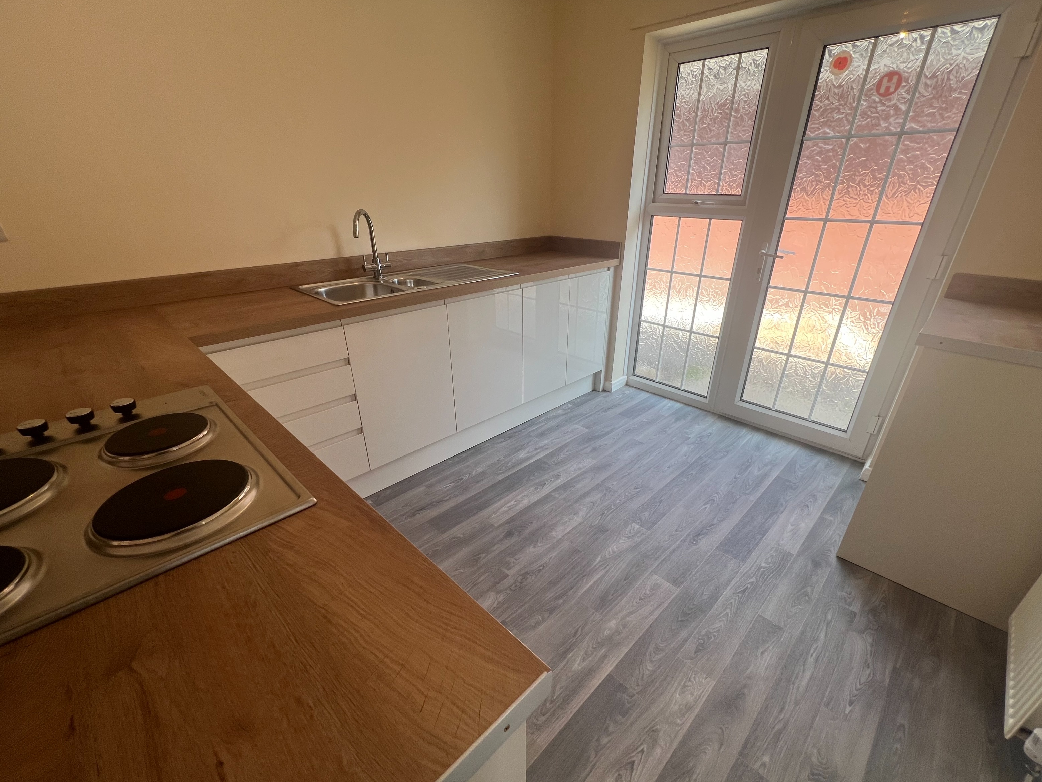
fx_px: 421
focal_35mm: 14
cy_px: 417
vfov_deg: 85.6
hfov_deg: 102.1
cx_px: 529
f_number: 1.8
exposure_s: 1/99
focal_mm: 1.57
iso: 50
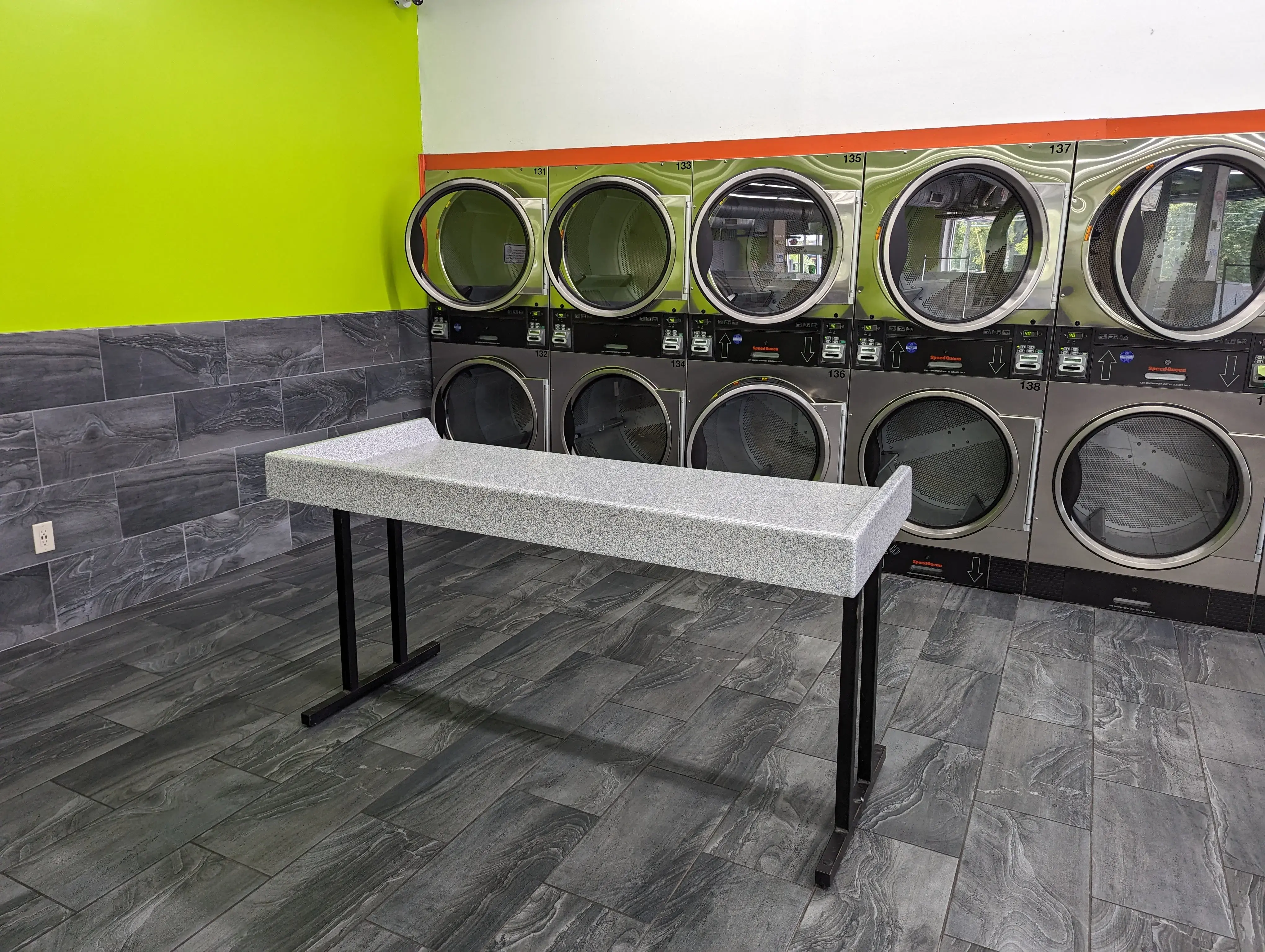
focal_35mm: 24
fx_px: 878
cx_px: 632
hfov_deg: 71.5
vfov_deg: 56.9
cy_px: 476
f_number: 1.85
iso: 93
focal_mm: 6.81
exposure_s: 1/60
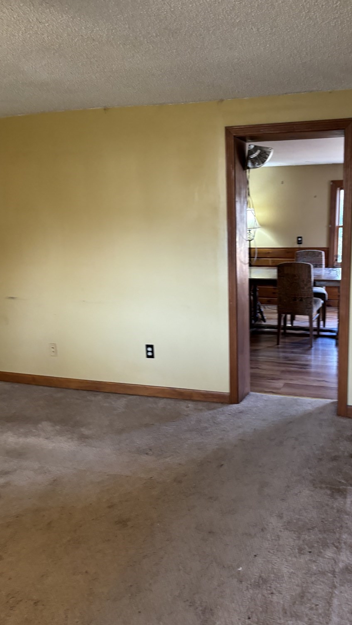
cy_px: 307
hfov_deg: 39.7
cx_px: 233
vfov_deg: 66.1
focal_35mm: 29
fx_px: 481
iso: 250
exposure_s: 1/60
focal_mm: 5.96
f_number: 1.6
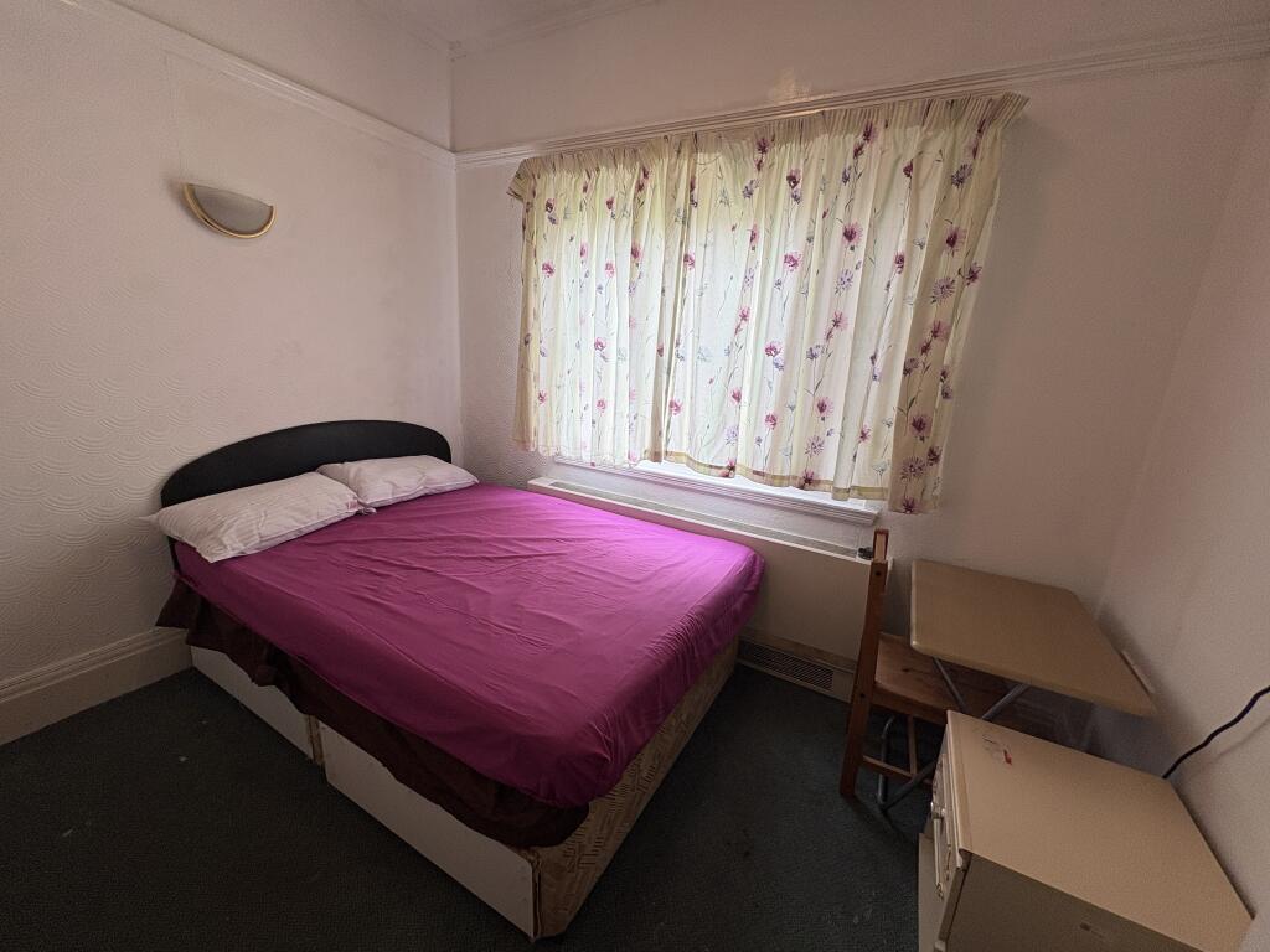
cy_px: 476
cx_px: 635
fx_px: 514
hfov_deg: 102.1
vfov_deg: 85.7
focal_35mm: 14
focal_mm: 2.22
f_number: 2.2
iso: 64
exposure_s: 1/100
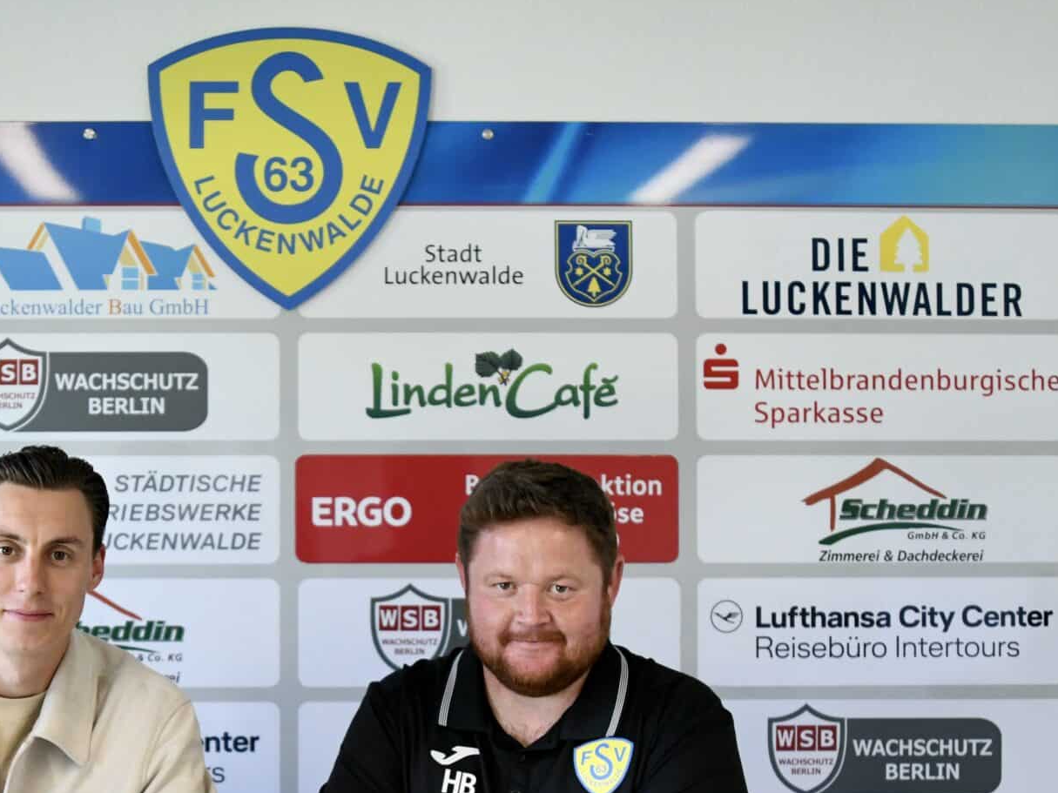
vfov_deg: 30.5
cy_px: 576
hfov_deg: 39.5
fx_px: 1436
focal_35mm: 47
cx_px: 288
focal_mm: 29
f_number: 2.8
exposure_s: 1/640
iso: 3200
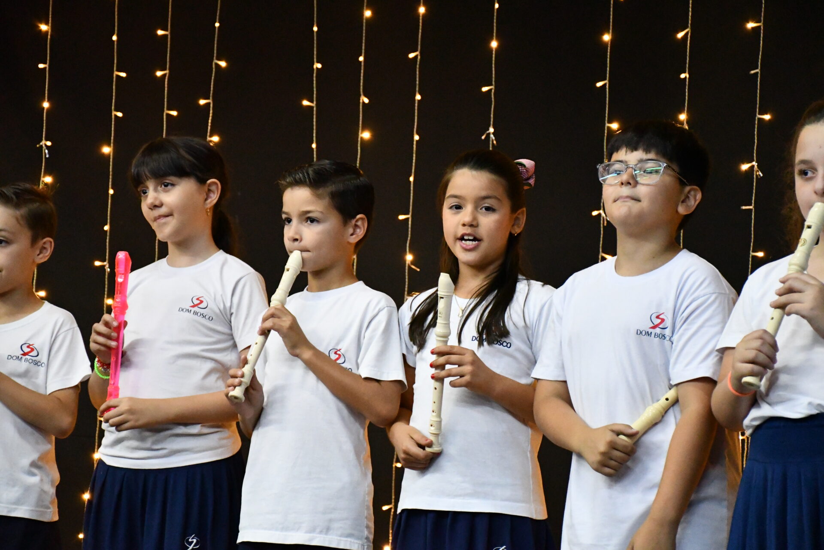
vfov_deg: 13.8
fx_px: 2266
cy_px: 275
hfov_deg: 20.6
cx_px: 412
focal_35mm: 99
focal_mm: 66
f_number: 5
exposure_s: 1/125
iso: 12800
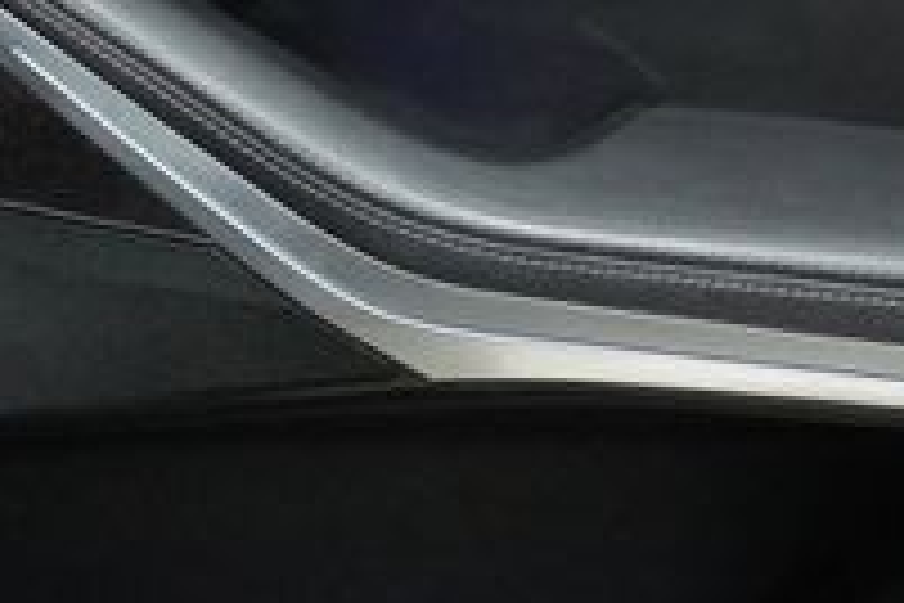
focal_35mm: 86
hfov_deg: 23.6
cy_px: 202
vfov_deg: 15.9
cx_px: 531
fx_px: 2159
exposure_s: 1/30
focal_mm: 18
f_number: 3.5
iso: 1600
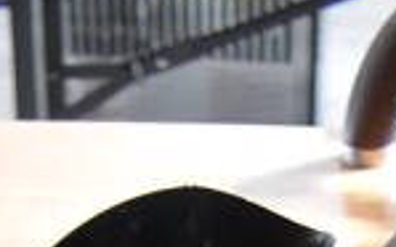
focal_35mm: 169
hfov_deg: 12.4
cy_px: 1196
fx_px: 1823
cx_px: 308
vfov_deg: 5.8
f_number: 3.5
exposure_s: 1/125
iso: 4000
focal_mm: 18
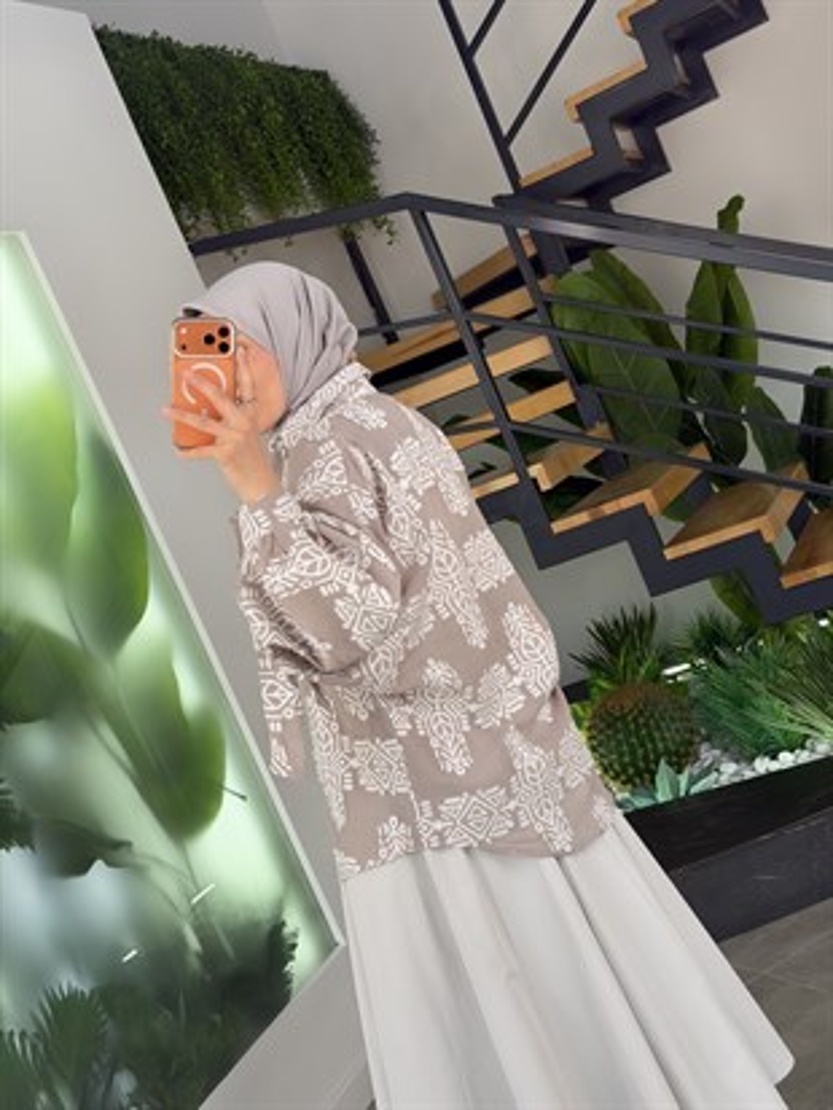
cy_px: 555
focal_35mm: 48
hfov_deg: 30.3
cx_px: 416
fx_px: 1539
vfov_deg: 39.6
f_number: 1.78
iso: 50
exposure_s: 1/179
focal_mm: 6.76
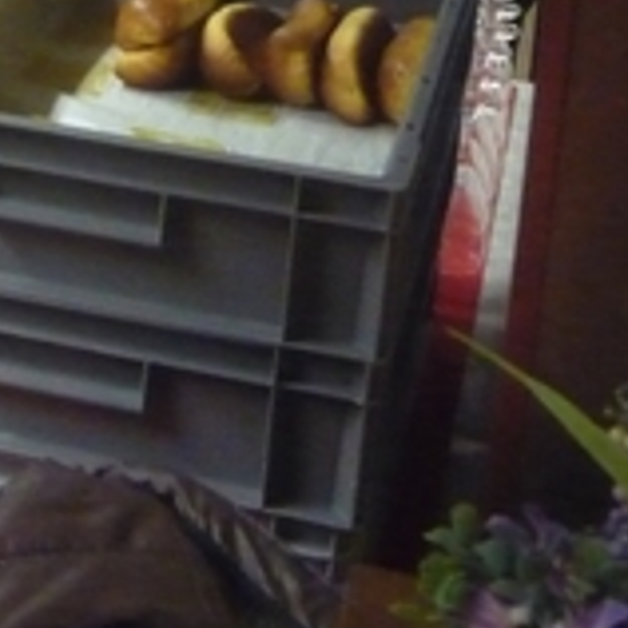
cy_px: -207
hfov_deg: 16.4
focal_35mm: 101
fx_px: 2073
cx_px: -159
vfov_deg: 16.2
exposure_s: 1/30
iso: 800
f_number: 3.3
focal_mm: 5.2
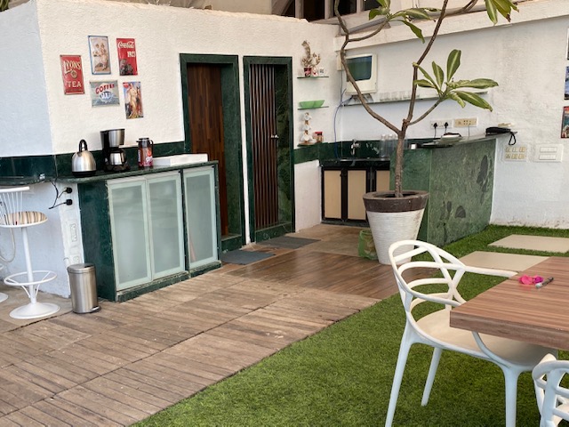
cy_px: 214
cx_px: 284
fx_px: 427
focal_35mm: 26
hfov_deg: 67.3
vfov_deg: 53.1
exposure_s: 1/539
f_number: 1.8
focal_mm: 4.25
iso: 32
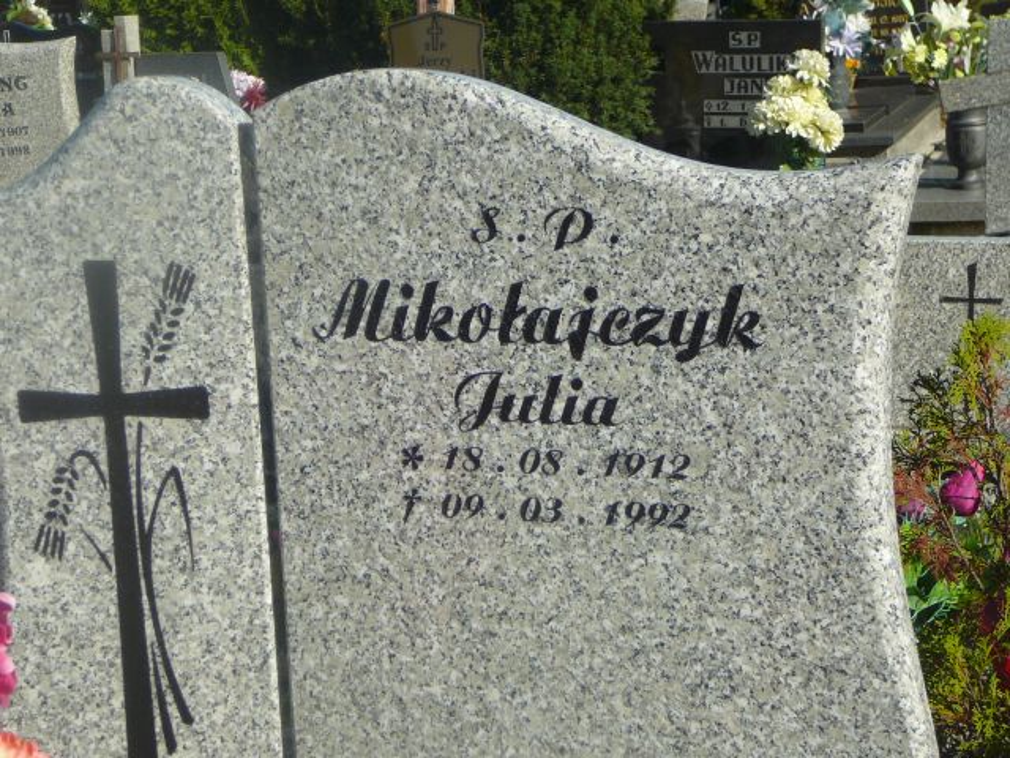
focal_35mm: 82
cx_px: 505
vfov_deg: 18.0
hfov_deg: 23.8
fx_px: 2393
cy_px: 379
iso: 80
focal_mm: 12.2
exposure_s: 1/800
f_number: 3.8
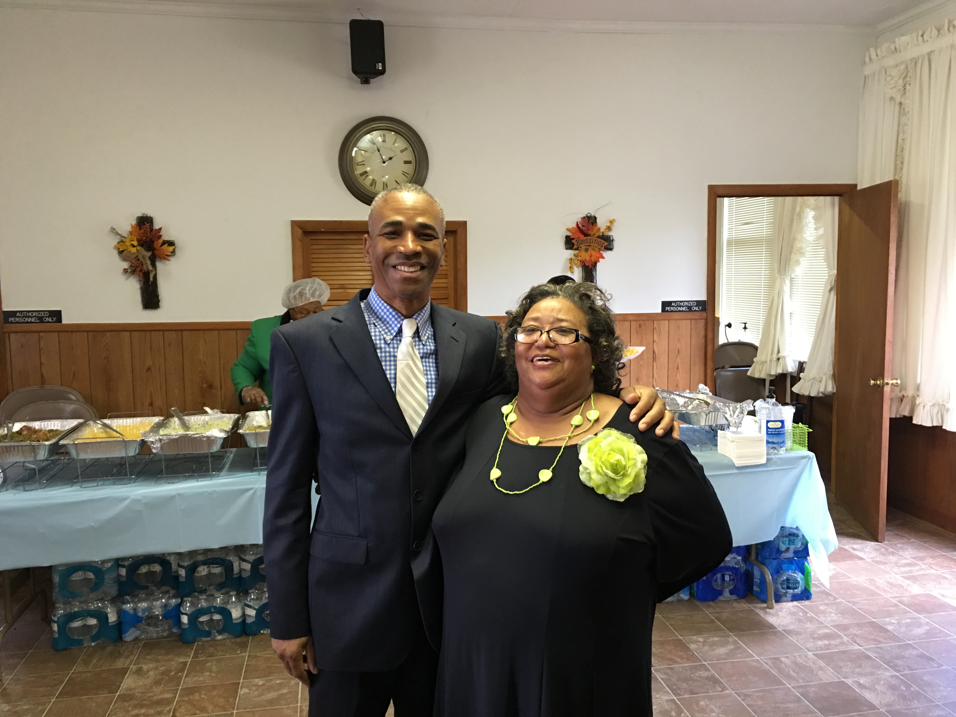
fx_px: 801
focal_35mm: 29
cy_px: 358
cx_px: 478
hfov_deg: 61.7
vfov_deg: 48.2
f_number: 2.2
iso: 80
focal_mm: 4.15
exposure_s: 1/15
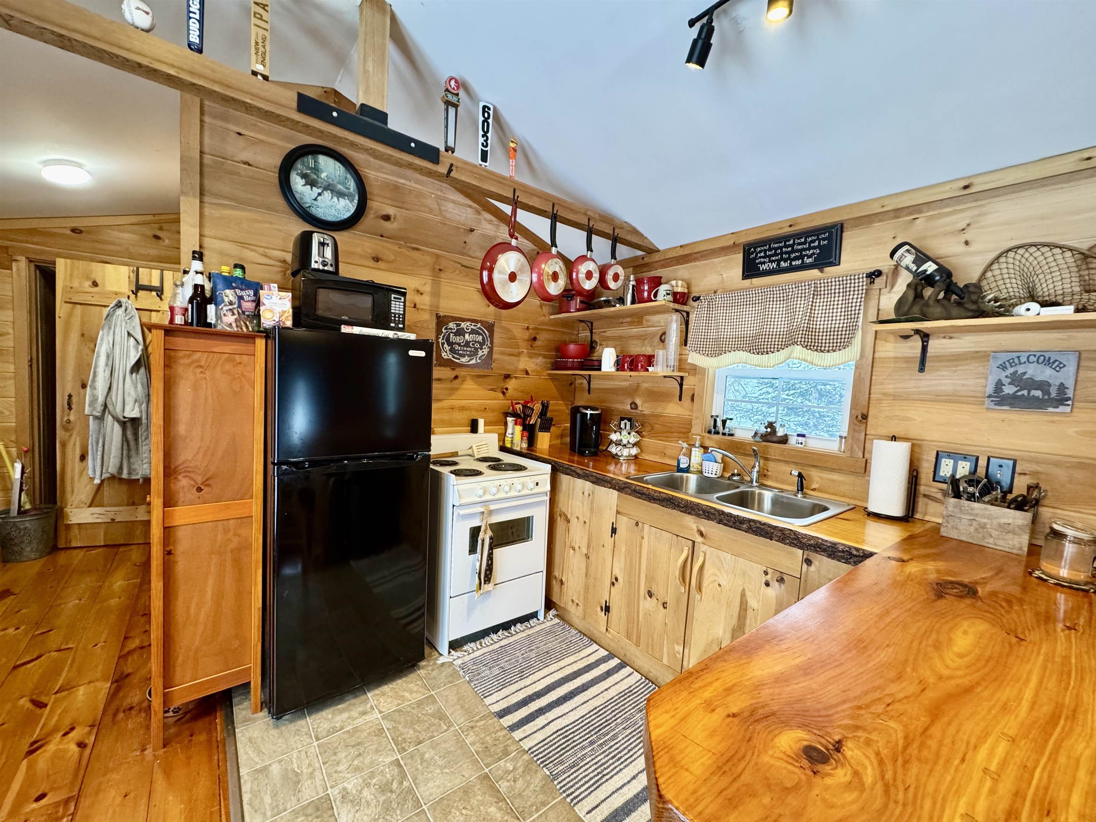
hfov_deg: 102.1
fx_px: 443
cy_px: 411
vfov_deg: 85.7
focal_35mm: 14
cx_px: 548
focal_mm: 2.22
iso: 320
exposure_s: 1/60
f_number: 2.2
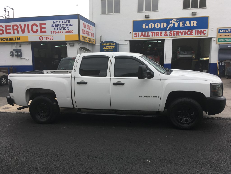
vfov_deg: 48.2
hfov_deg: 61.7
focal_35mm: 29
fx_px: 194
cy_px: 87
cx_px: 116
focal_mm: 4.15
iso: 25
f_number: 2.2
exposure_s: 1/371
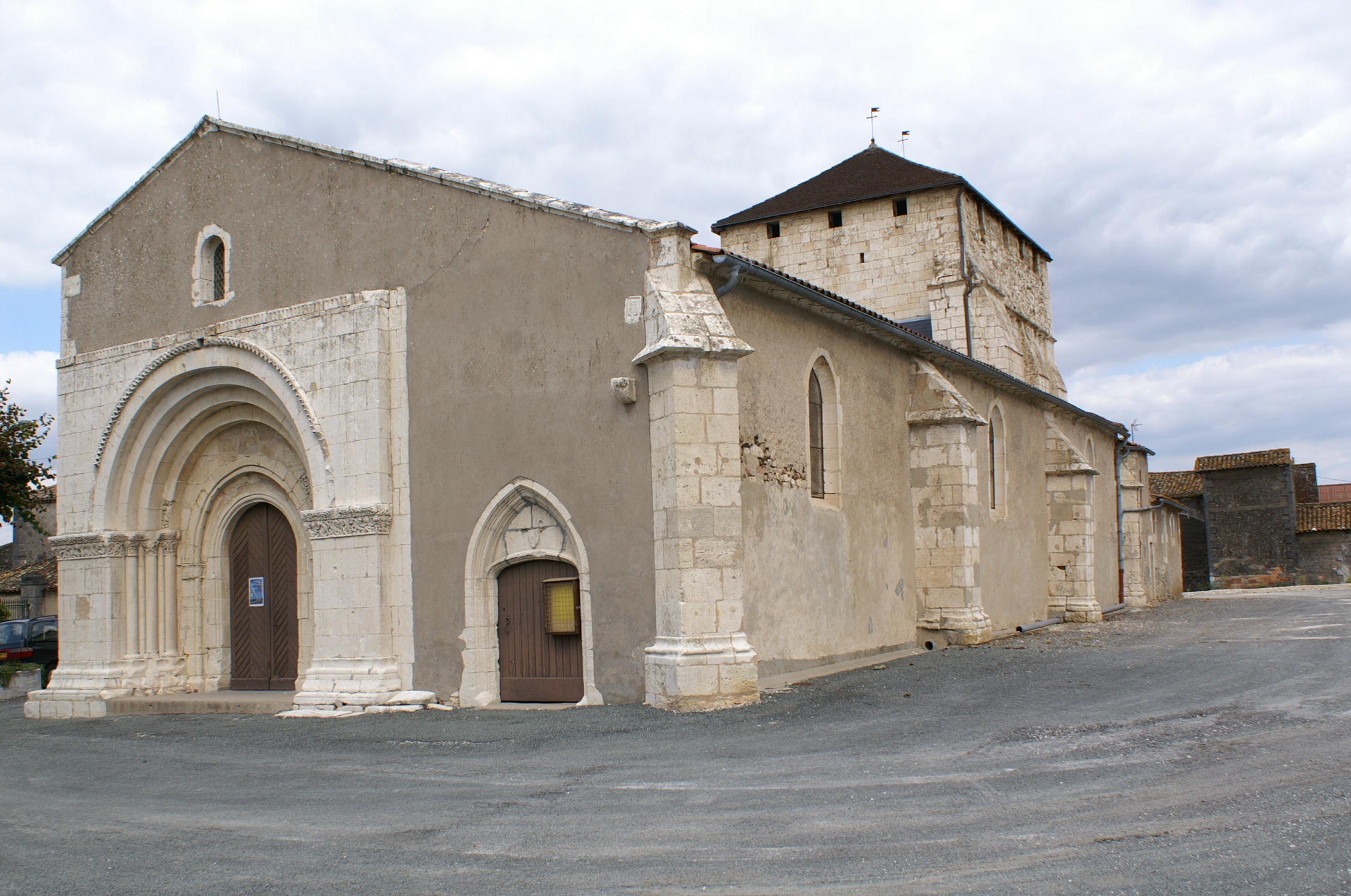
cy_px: 448
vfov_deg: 39.8
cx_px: 676
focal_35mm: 33
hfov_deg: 57.3
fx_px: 1236
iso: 100
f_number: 10
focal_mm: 22
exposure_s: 1/160
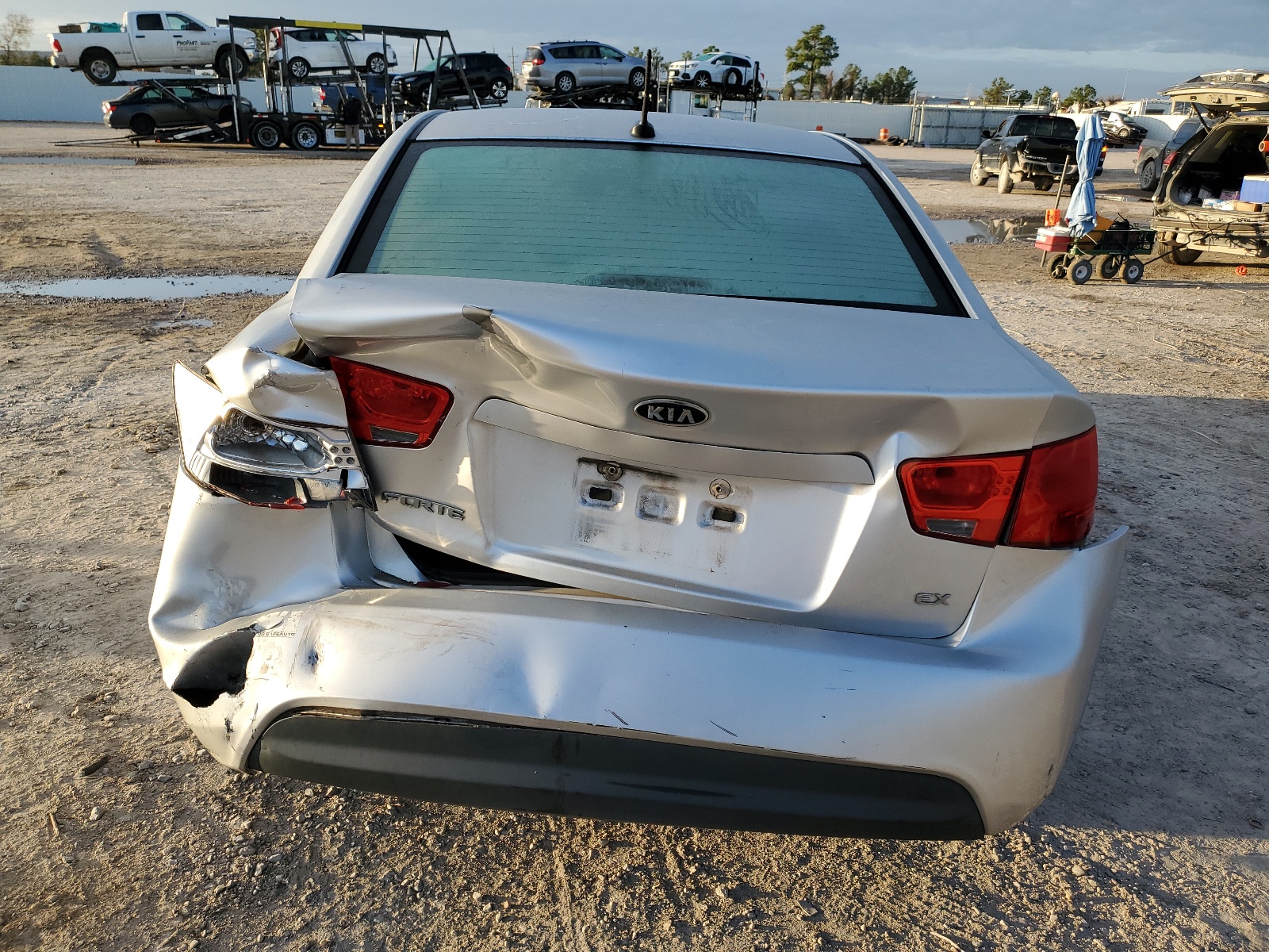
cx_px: 634
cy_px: 476
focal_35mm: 26
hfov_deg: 67.3
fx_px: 953
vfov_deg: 53.1
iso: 50
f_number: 1.5
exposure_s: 1/1111
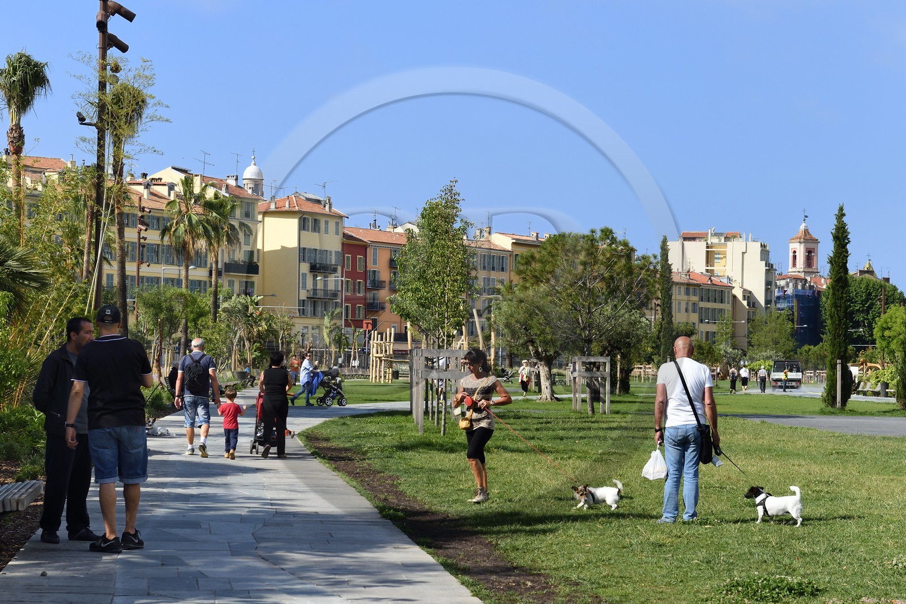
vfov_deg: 19.4
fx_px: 1761
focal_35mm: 70
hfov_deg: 28.8
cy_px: 302
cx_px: 453
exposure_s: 1/250
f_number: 11
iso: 200
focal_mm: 70
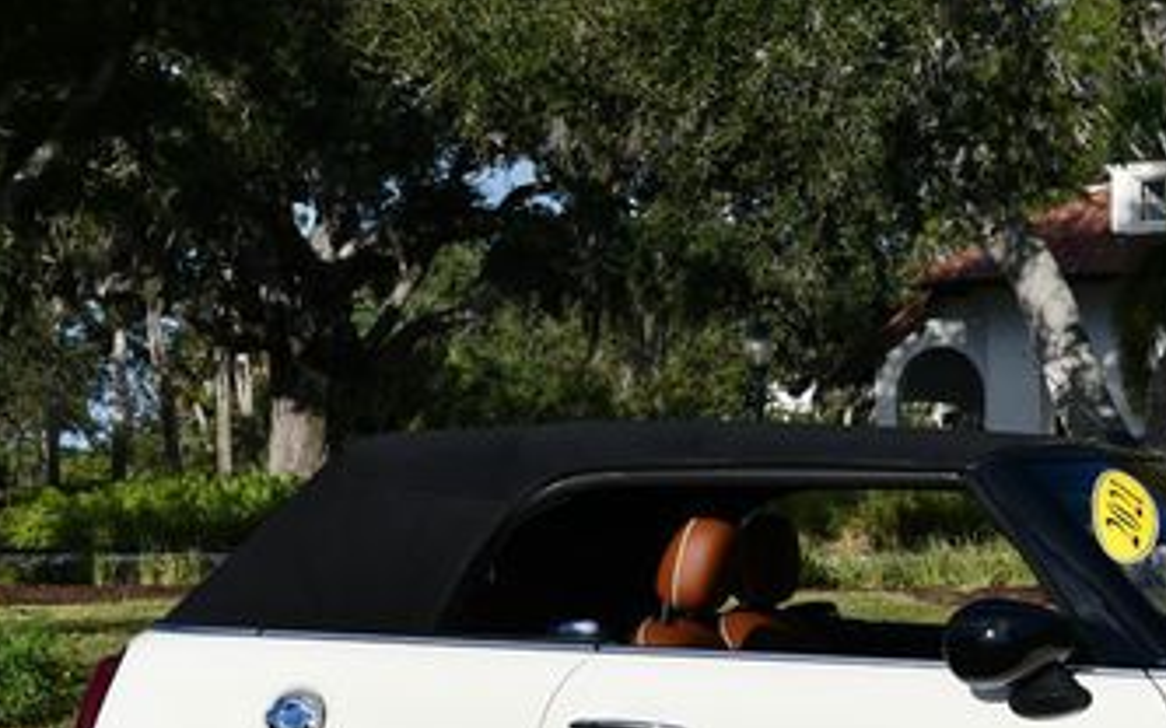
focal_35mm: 106
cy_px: 606
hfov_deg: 19.4
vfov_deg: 12.3
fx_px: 3368
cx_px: 994
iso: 100
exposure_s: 1/320
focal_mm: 27
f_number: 9
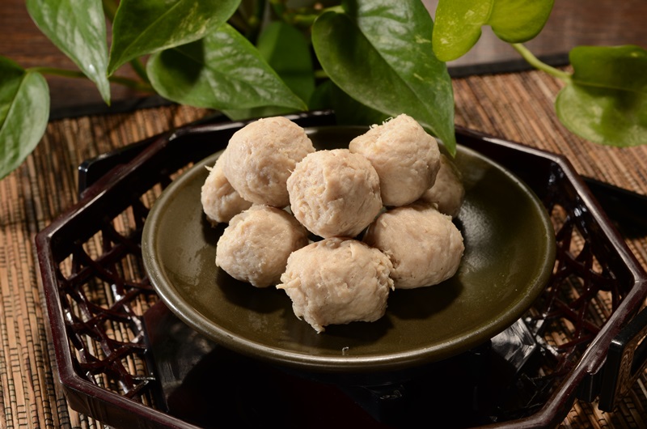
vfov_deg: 15.1
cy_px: 214
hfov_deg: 22.7
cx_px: 324
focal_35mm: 90
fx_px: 1614
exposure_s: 1/80
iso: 100
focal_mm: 60
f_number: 10
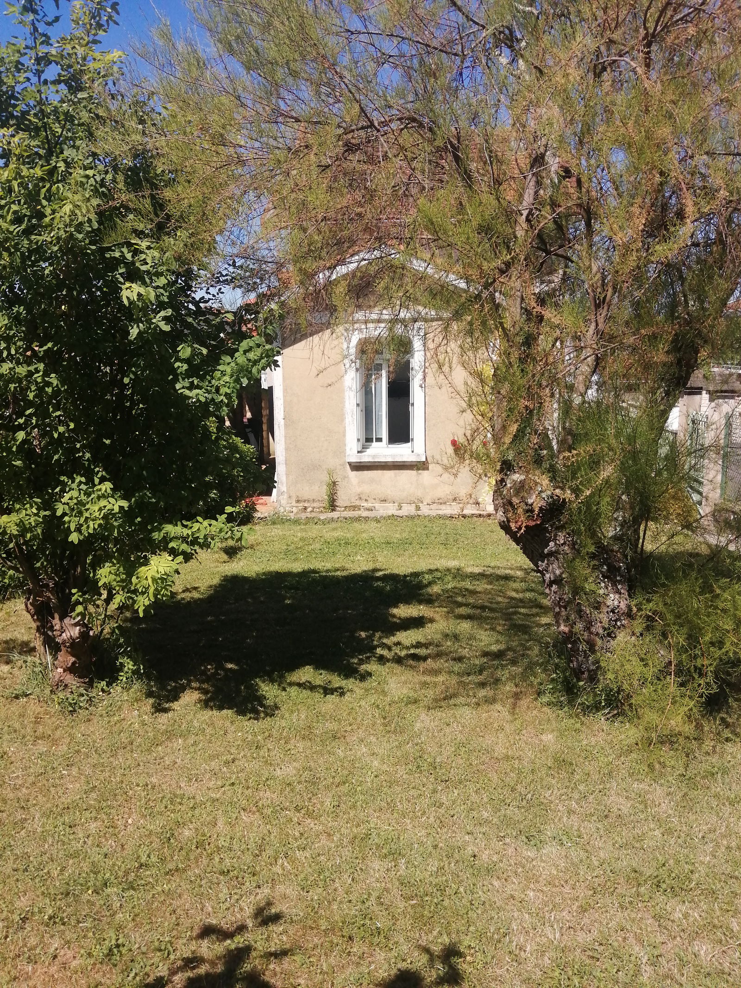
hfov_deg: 53.1
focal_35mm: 26
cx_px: 370
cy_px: 494
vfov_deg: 67.3
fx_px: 742
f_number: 1.8
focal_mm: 3.46
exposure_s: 1/1664
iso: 50
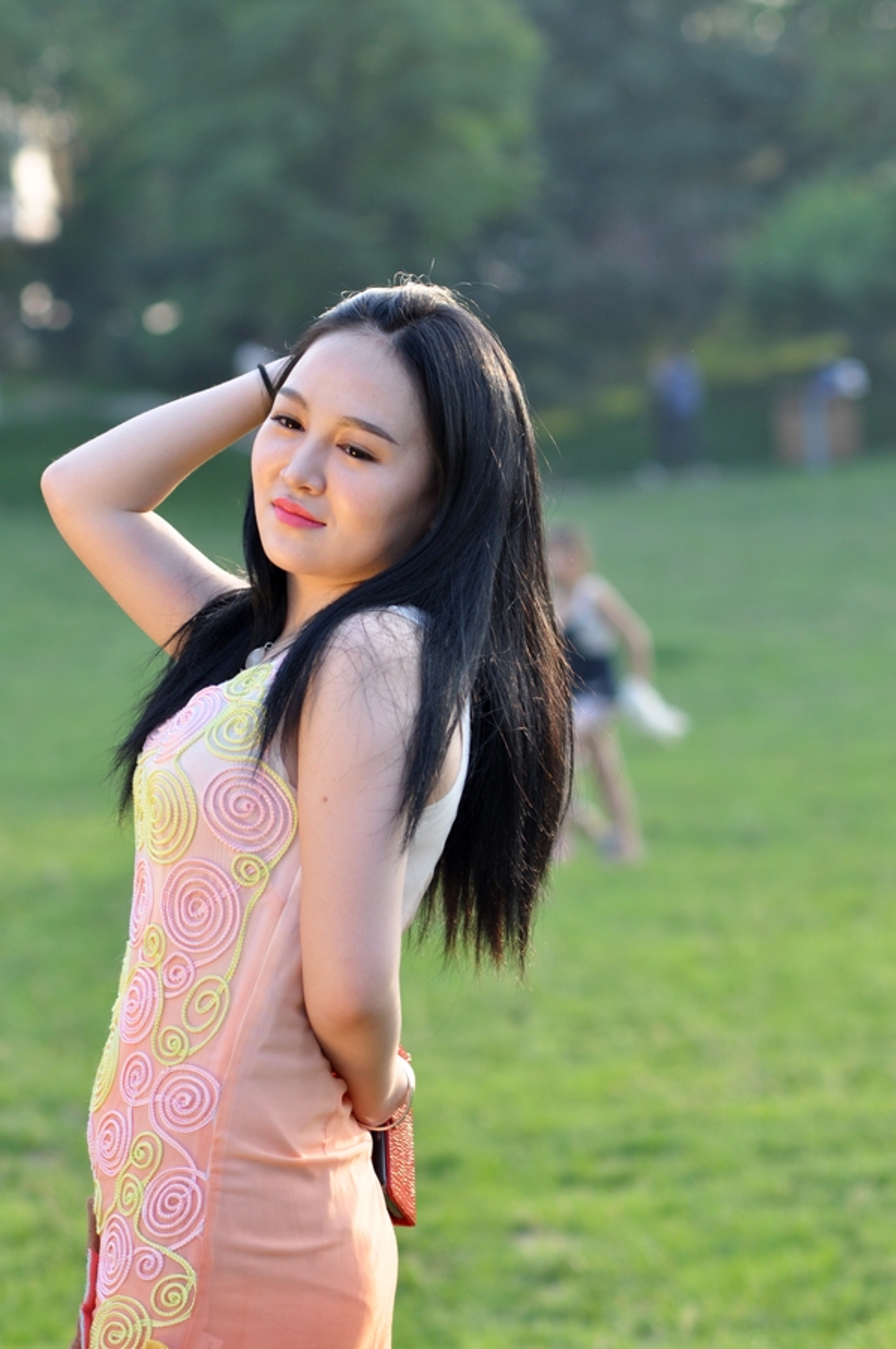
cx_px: 448
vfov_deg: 16.1
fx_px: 4771
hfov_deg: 10.7
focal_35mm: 128
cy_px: 674
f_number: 3.5
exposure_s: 1/400
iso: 200
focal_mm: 85
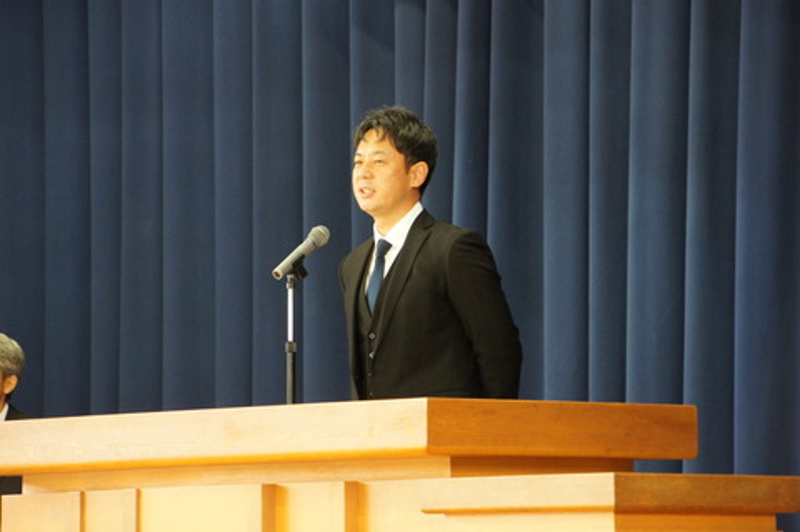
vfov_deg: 7.6
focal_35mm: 180
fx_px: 3996
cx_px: 400
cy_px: 266
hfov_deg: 11.4
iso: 1600
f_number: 5.6
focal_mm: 120
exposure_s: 1/25
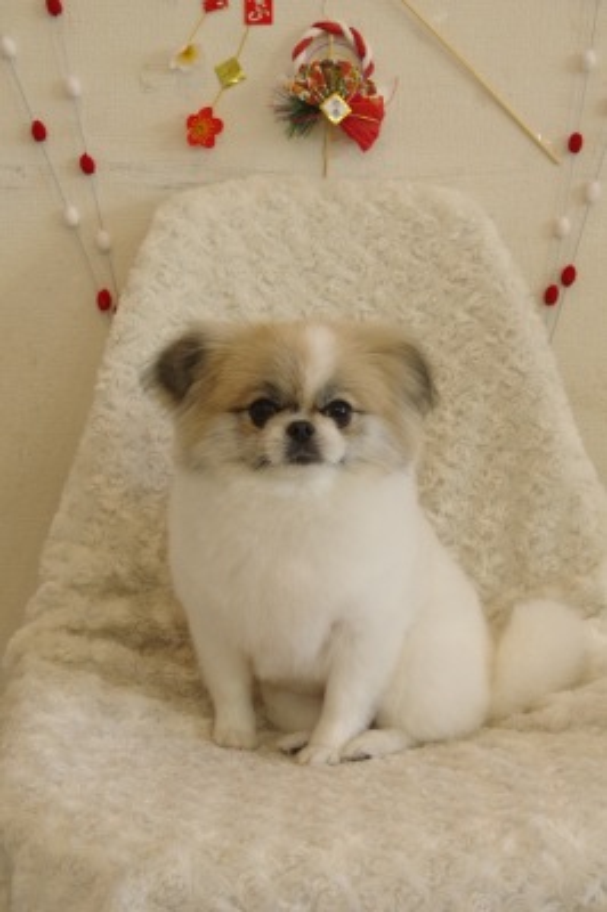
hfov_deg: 23.7
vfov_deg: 35.1
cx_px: 304
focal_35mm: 57
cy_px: 456
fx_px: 1444
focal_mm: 38
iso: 1600
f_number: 7.1
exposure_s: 1/80
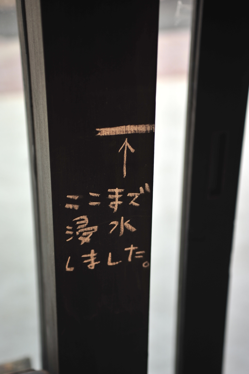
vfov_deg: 28.9
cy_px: 187
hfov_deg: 19.4
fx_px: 727
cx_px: 124
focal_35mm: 70
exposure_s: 1/160
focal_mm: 70
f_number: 2.8
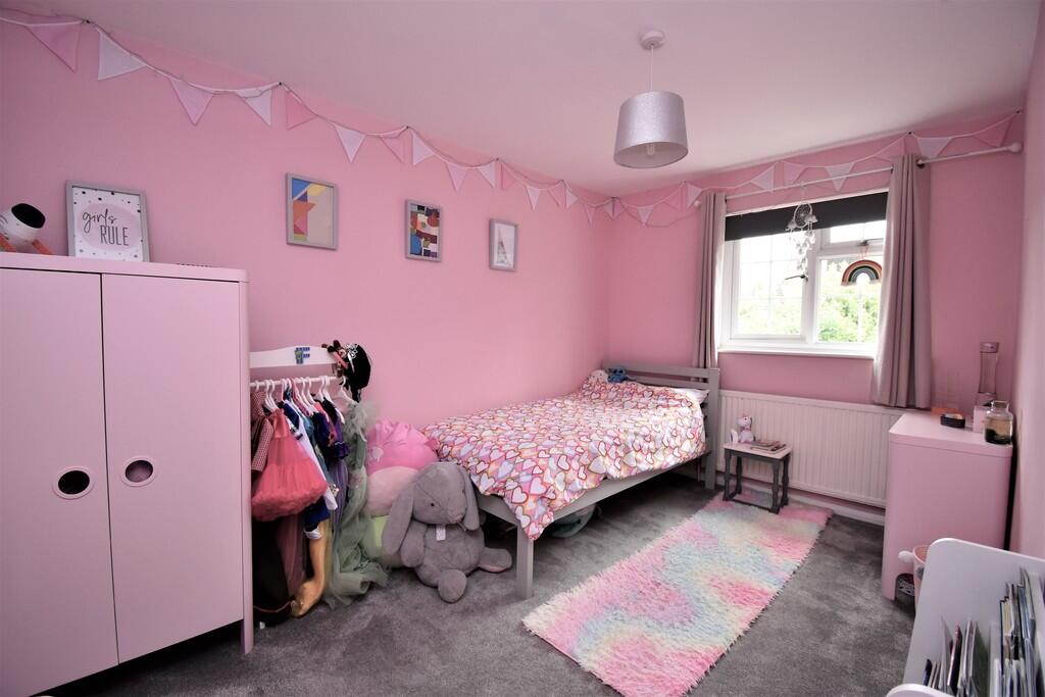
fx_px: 435
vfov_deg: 77.3
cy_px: 348
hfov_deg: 100.4
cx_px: 522
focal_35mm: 15
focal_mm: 10
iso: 800
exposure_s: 1/60
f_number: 4.5
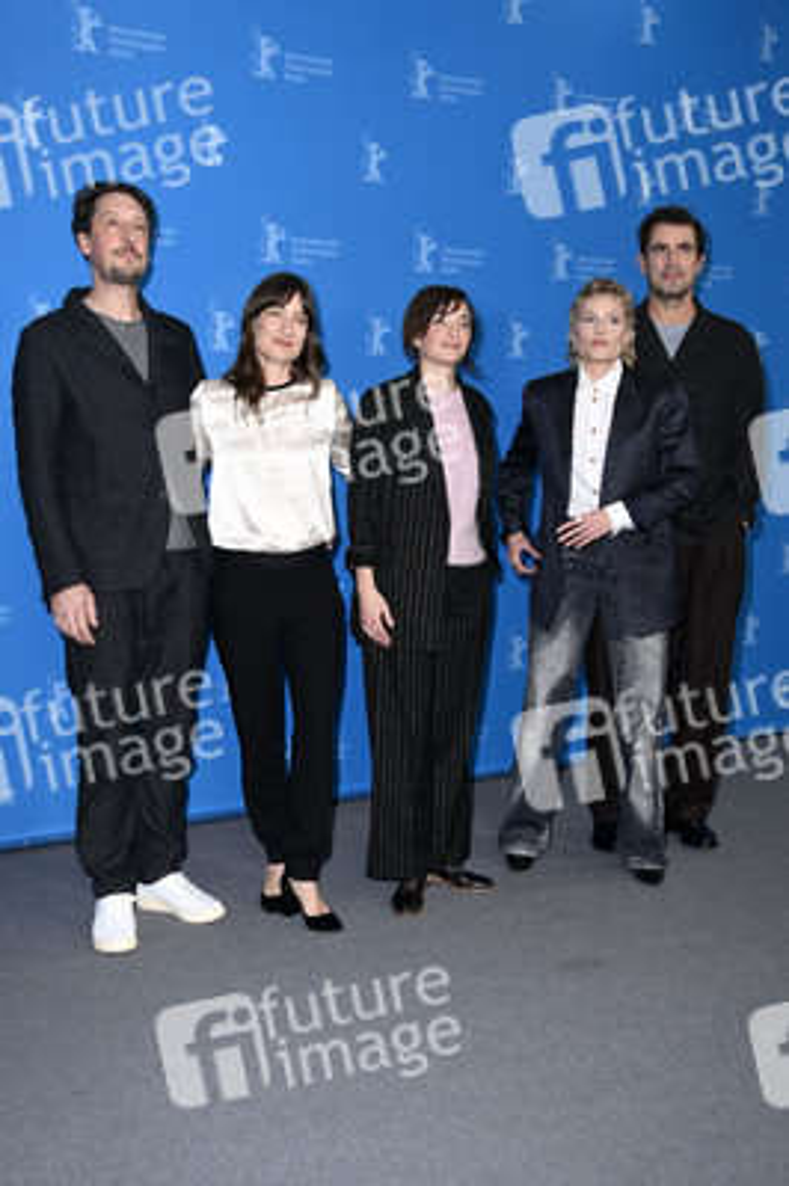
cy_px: 593
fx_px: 1185
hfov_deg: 36.8
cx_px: 394
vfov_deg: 53.2
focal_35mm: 36
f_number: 5.6
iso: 800
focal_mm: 36
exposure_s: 1/250
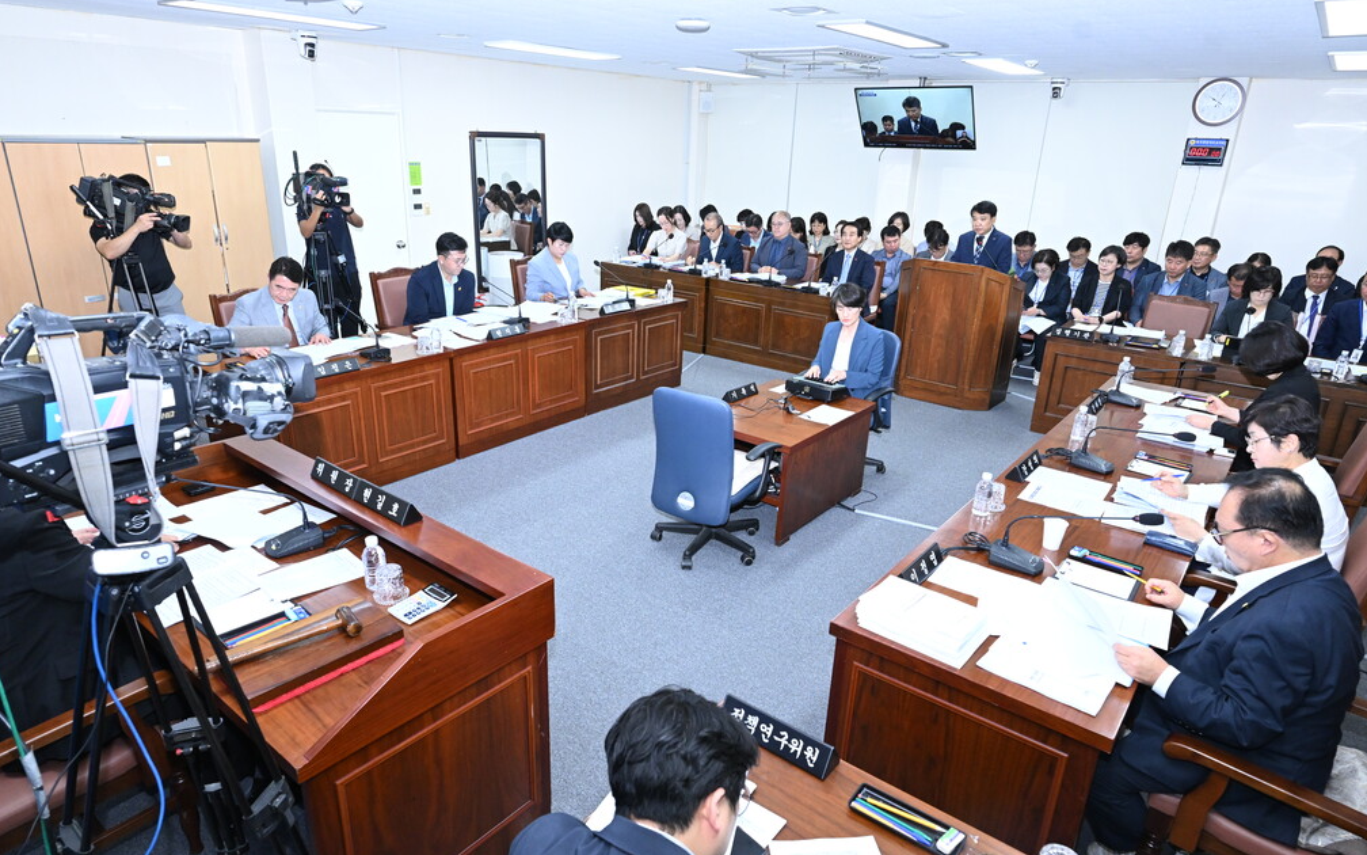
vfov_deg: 55.1
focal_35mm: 22
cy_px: 439
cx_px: 684
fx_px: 820
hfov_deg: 79.7
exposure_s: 1/100
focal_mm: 17
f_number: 5.6
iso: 2500
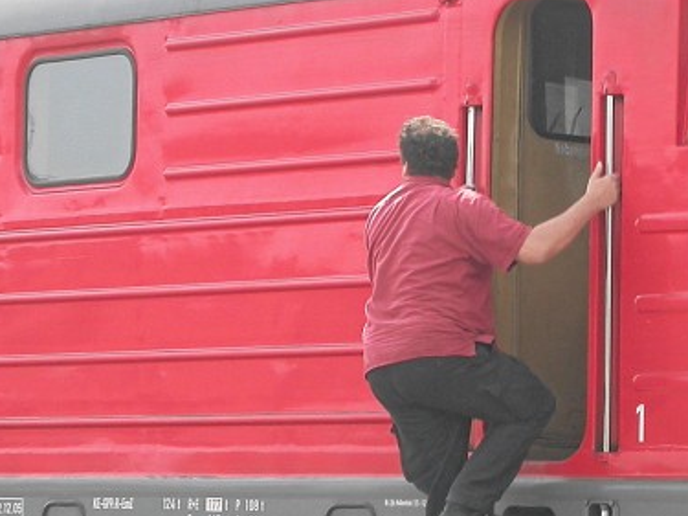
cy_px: 286
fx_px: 4788
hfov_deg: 8.2
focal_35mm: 241
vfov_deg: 6.2
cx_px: 431
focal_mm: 23.5
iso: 100
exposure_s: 1/208
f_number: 4.8
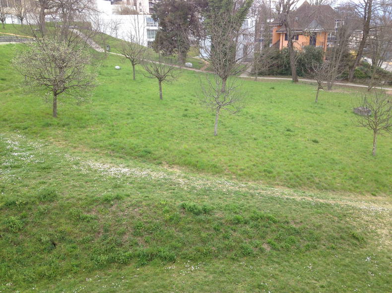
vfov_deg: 42.9
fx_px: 374
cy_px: 146
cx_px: 196
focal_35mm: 33
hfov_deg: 55.4
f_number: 2.4
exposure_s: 1/304
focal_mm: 4.12
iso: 50
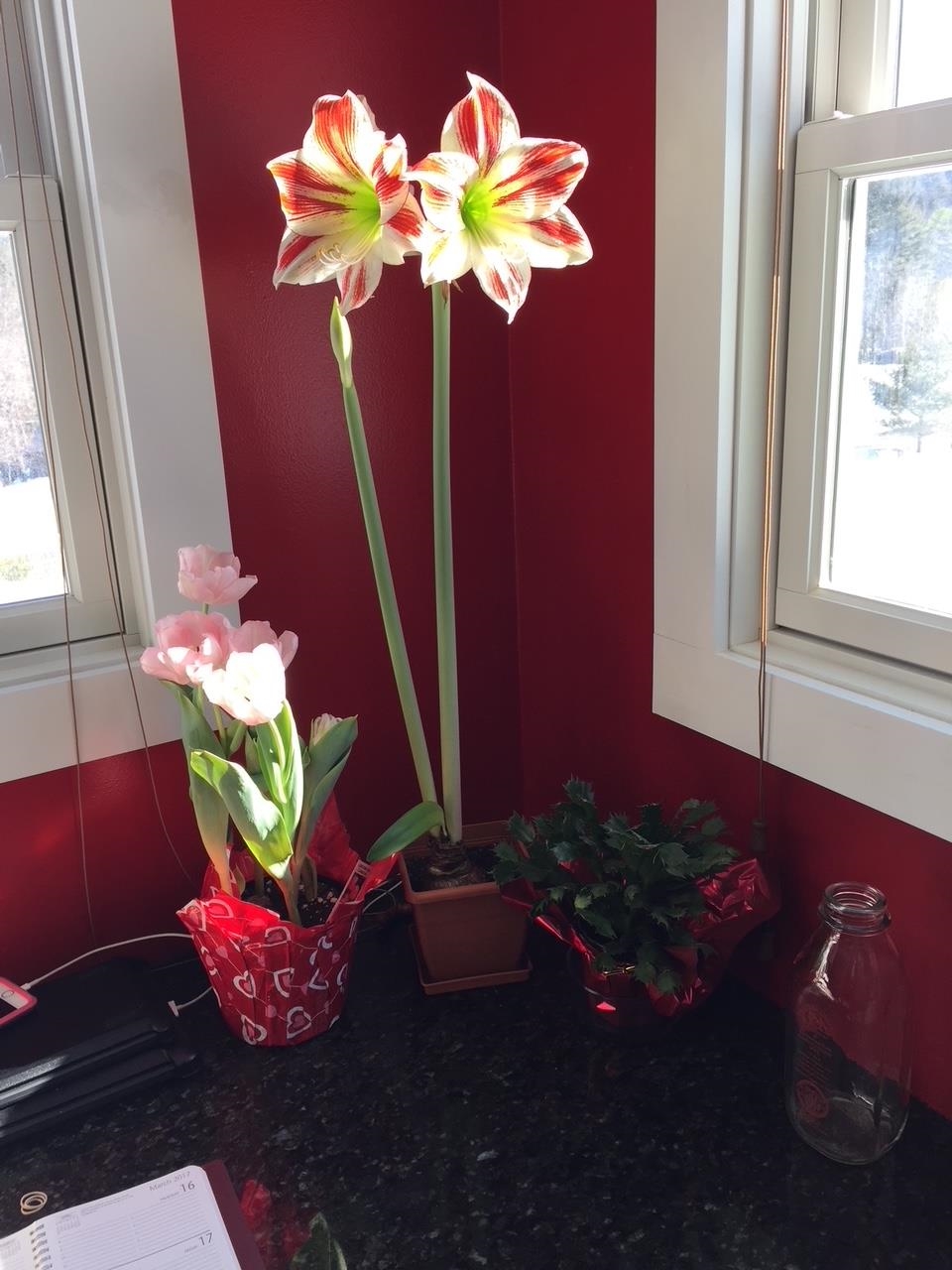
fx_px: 1063
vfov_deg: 61.7
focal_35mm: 29
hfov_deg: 48.2
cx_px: 476
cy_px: 635
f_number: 2.2
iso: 32
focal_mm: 4.15
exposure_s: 1/158
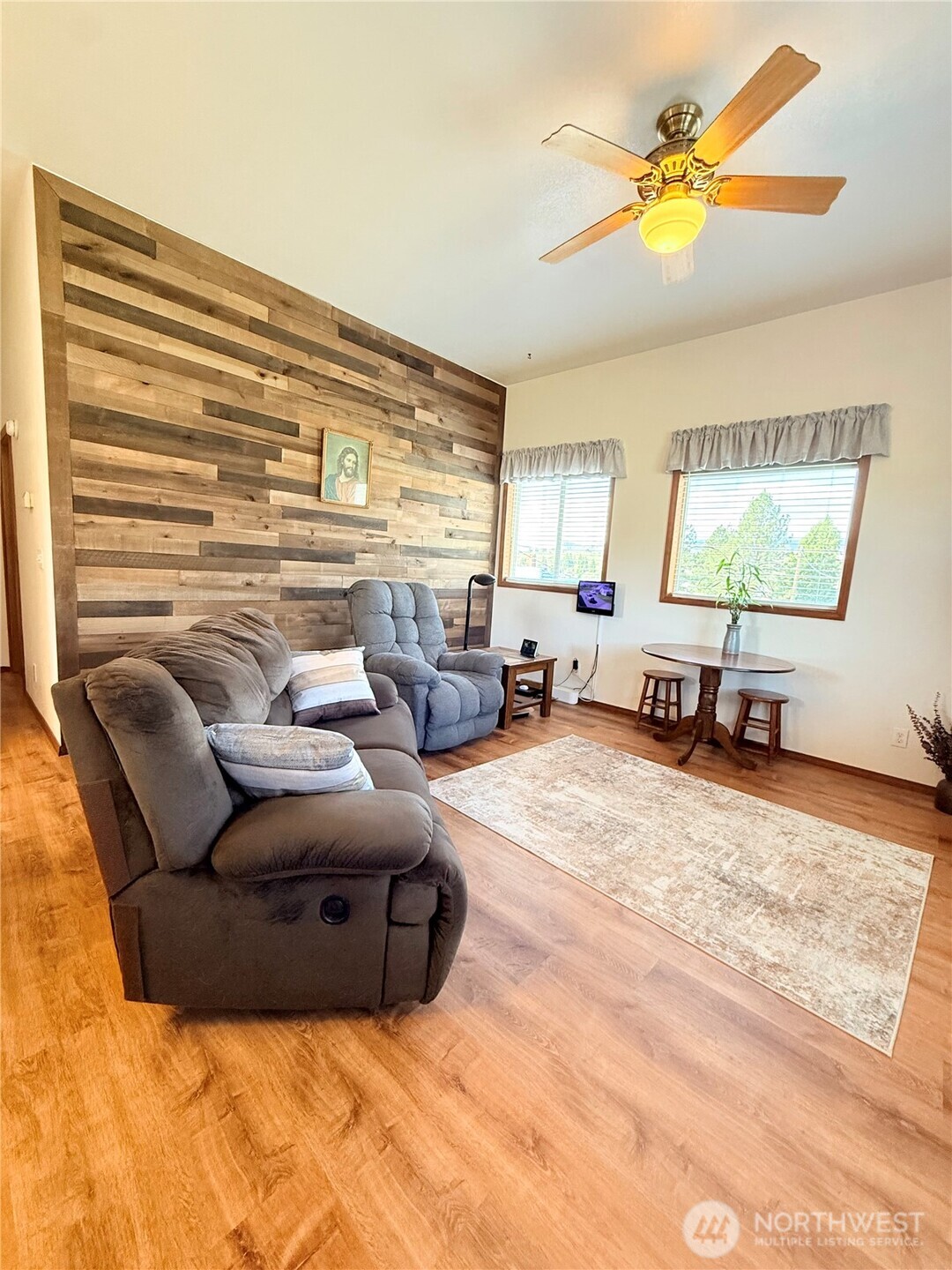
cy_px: 635
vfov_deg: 102.1
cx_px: 476
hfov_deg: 85.7
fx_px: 513
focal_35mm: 14
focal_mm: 2.22
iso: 320
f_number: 2.2
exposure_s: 1/120
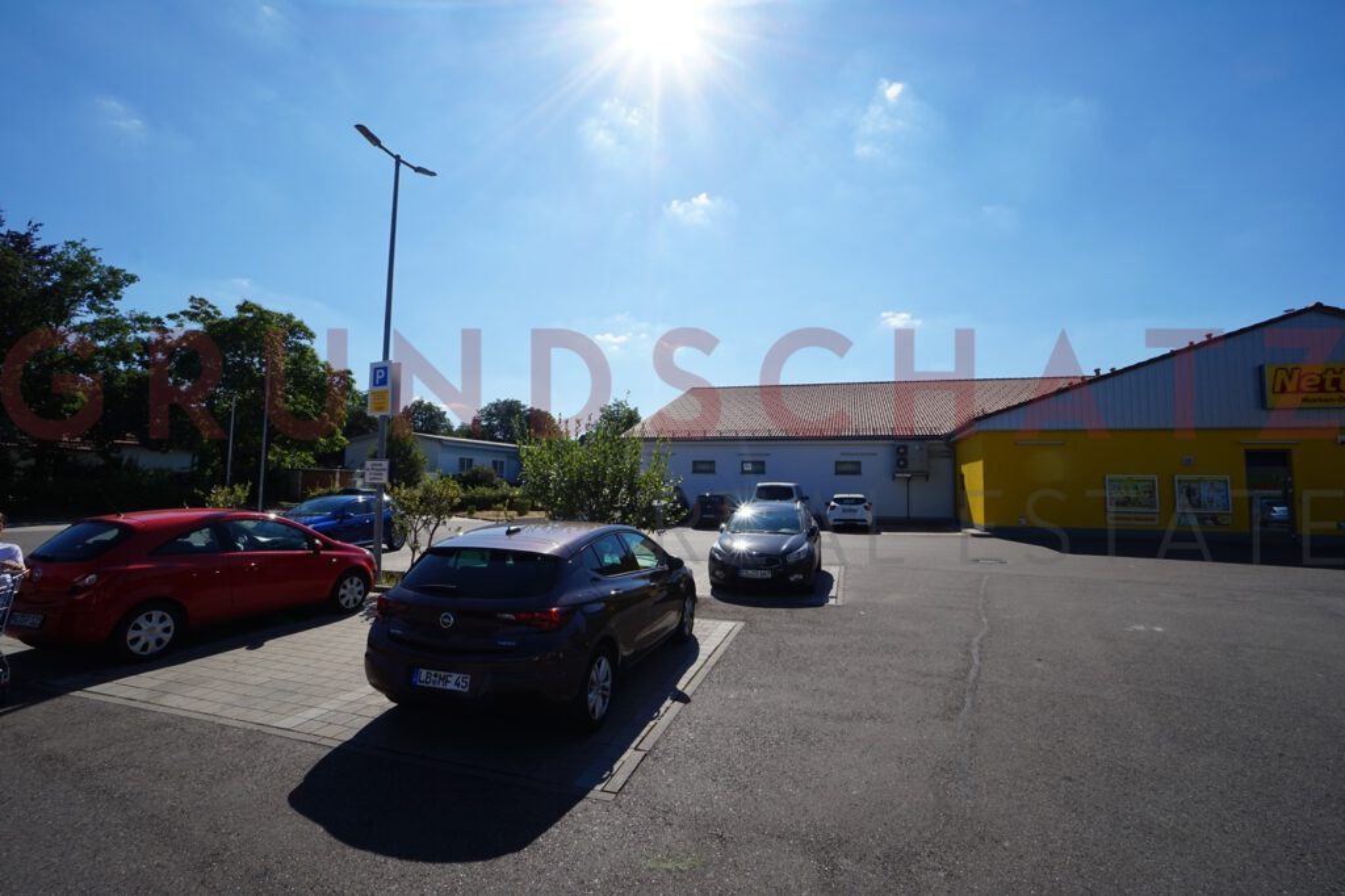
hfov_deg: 100.4
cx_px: 672
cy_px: 448
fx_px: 560
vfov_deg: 77.3
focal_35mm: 15
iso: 100
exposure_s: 1/160
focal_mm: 10
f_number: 14
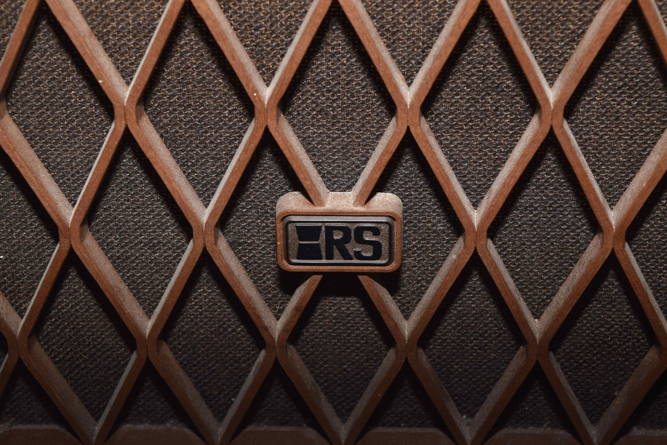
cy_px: 222
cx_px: 334
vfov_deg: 16.6
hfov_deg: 24.6
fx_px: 1528
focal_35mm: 82
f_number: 8
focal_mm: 55
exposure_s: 1/60
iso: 100
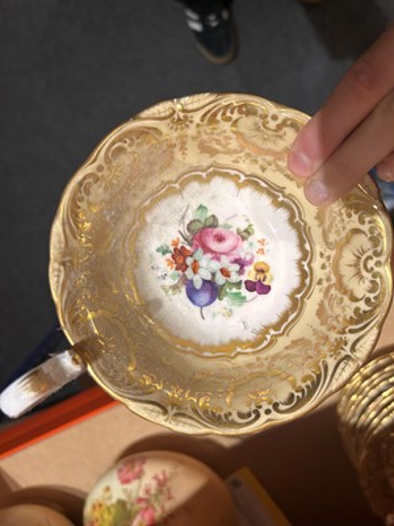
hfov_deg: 53.1
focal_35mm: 26
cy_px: 263
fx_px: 395
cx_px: 197
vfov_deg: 67.3
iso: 100
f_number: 1.5
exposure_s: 1/100
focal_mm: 5.7
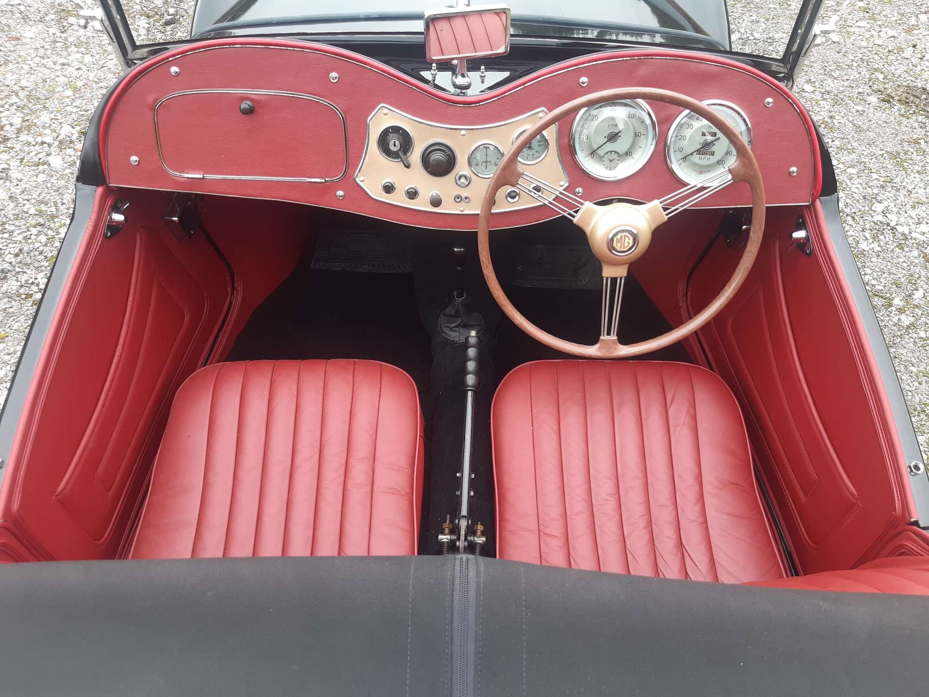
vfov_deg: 53.1
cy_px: 348
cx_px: 464
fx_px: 698
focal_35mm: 26
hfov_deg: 67.3
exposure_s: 1/100
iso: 40
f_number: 1.7
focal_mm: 3.92
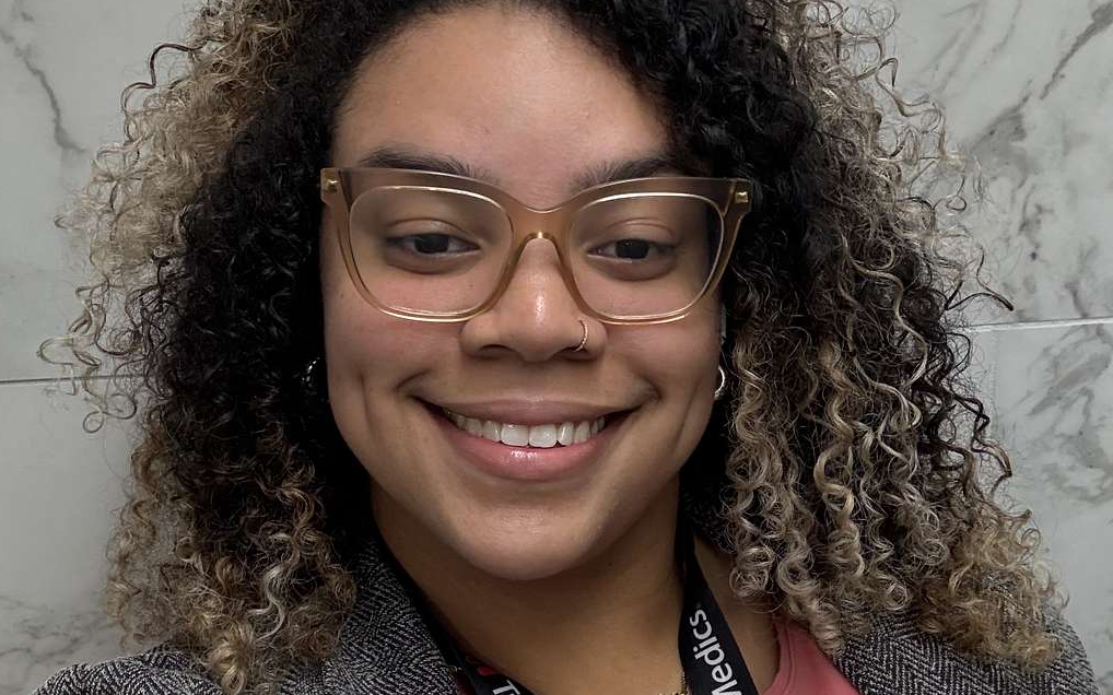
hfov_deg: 44.4
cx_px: 540
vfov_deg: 28.4
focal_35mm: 45
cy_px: 474
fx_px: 1365
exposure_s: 1/60
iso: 200
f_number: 1.9
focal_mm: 2.69
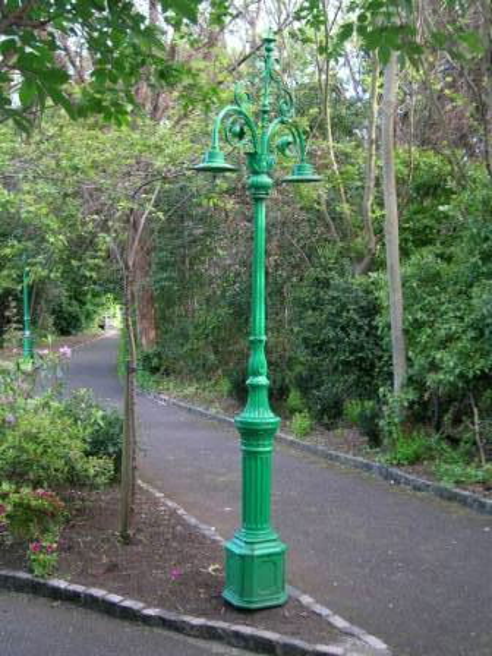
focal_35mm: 48
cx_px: 246
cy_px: 328
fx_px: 910
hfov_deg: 30.3
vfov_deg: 39.7
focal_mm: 7.3
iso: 58
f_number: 3.1
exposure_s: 1/30
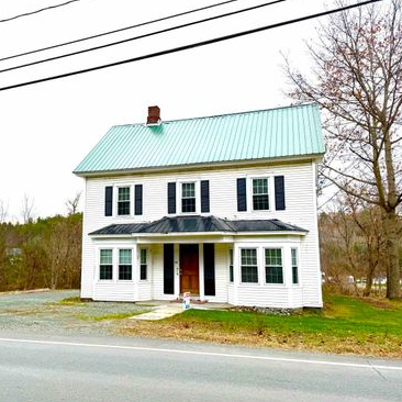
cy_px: 200
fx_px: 381
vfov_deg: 55.6
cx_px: 153
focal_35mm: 29
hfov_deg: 55.0
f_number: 1.78
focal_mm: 6.76
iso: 80
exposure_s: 1/643
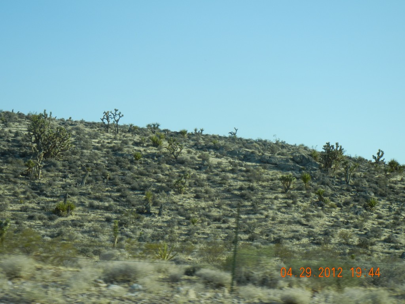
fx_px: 1193
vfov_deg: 14.5
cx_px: 202
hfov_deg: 19.3
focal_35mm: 102
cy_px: 152
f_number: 4.5
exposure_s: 1/575
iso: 160
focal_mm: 18.3
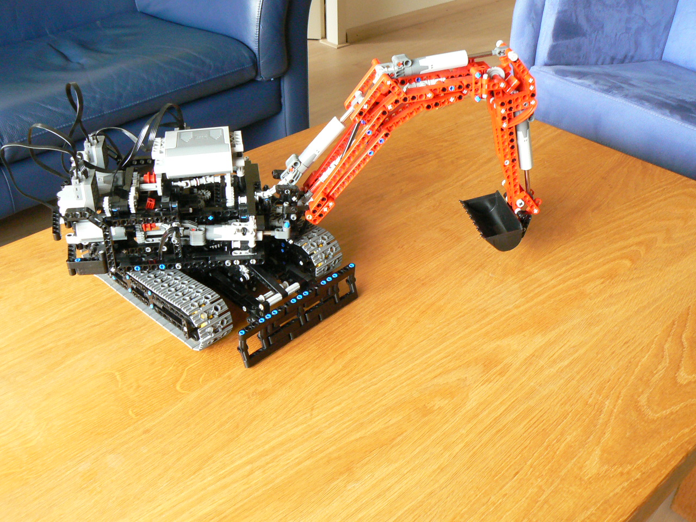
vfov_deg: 39.7
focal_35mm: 36
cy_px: 261
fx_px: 724
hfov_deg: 51.4
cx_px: 348
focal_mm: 6
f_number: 4
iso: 200
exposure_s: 1
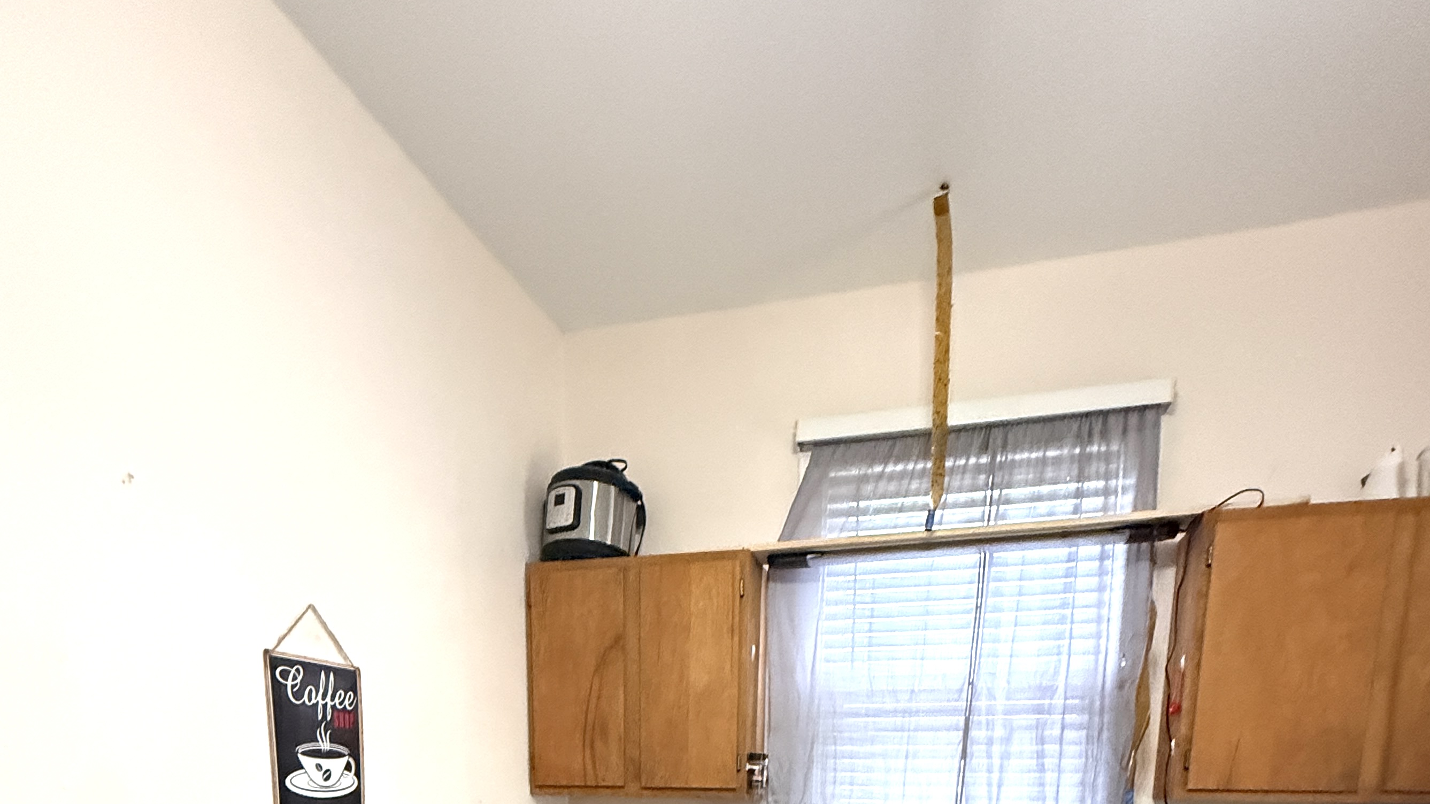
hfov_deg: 78.7
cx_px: 697
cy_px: 943
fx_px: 872
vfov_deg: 38.2
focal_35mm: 23
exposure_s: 1/60
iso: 800
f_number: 2.2
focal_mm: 2.22
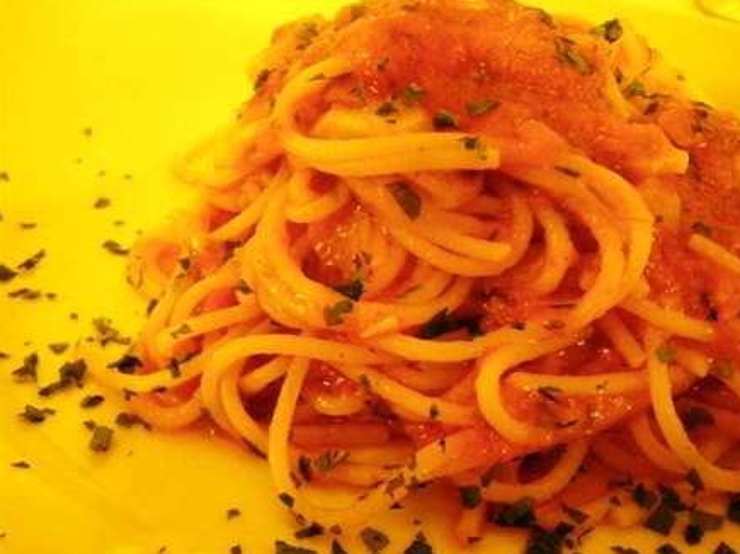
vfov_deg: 40.7
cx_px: 378
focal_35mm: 35
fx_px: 748
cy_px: 279
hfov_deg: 52.6
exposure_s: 1/5
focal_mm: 6.1
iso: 800
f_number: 3.8
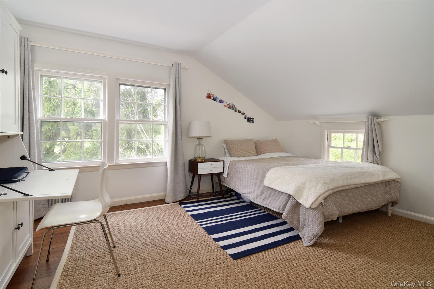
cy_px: 144
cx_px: 217
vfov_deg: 72.0
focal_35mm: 16
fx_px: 199
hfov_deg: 95.0
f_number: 8
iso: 640
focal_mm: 11
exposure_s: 1/100
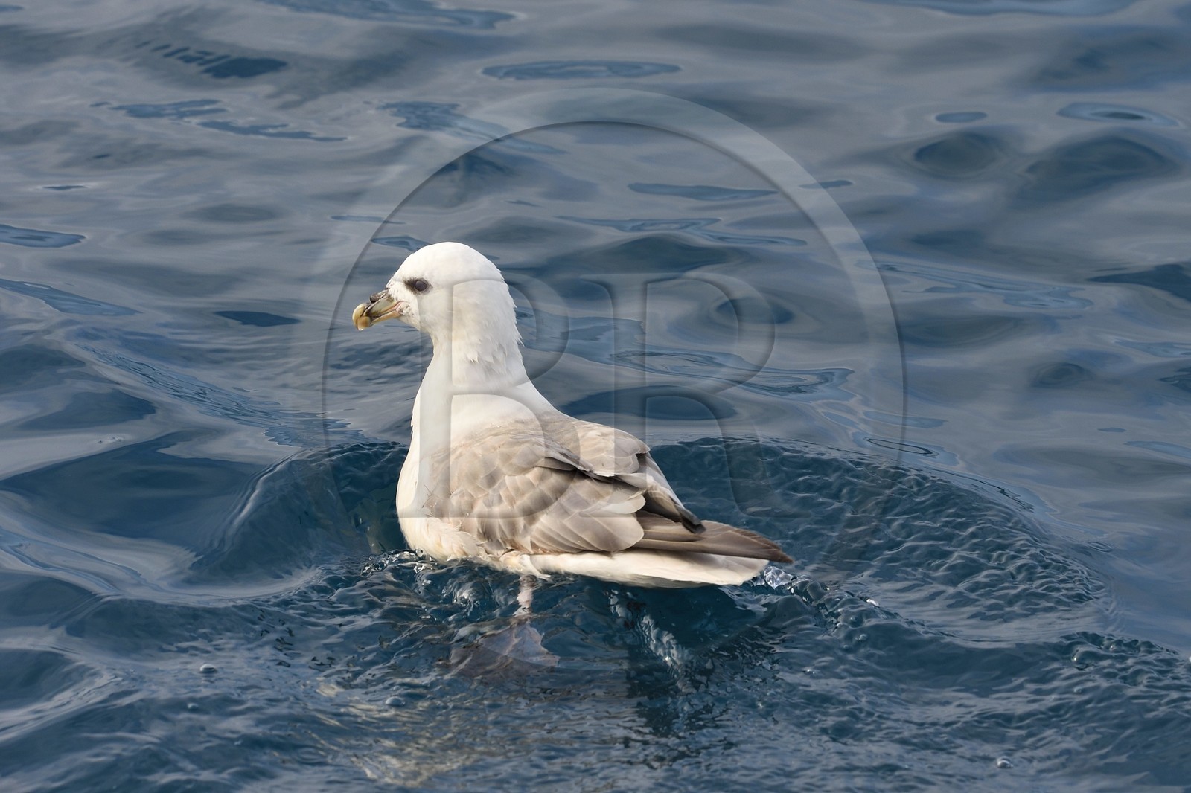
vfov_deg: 4.9
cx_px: 596
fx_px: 9261
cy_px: 396
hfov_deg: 7.4
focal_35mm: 280
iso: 400
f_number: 9
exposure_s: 1/500
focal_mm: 280
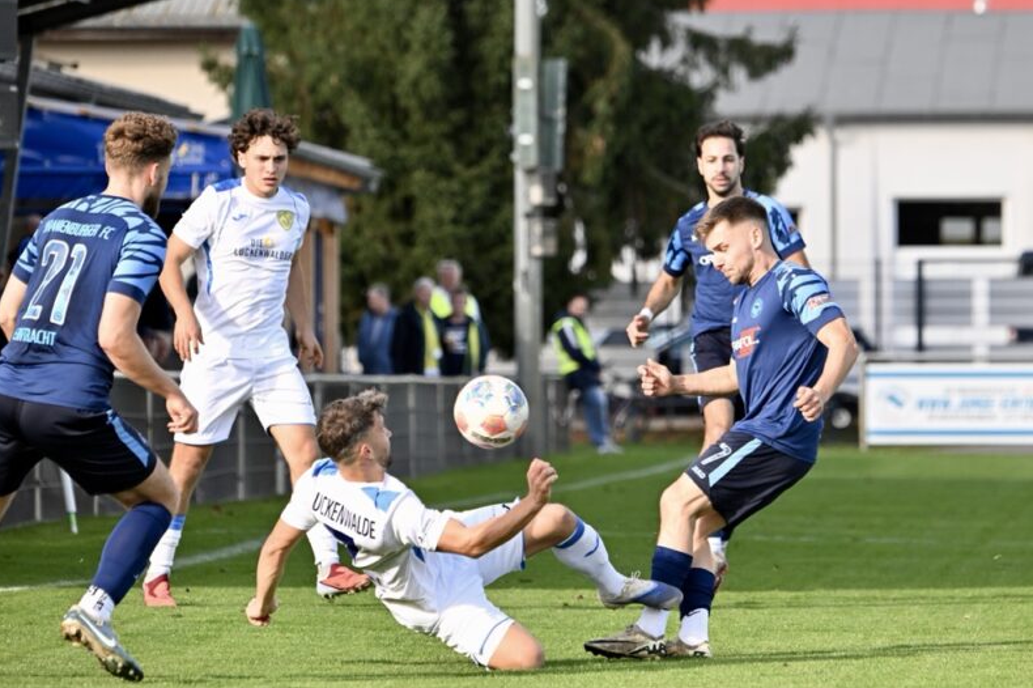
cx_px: 646
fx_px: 9666
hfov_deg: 6.1
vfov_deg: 4.1
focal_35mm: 337
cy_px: 392
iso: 1600
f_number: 6.3
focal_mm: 260
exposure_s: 1/1600
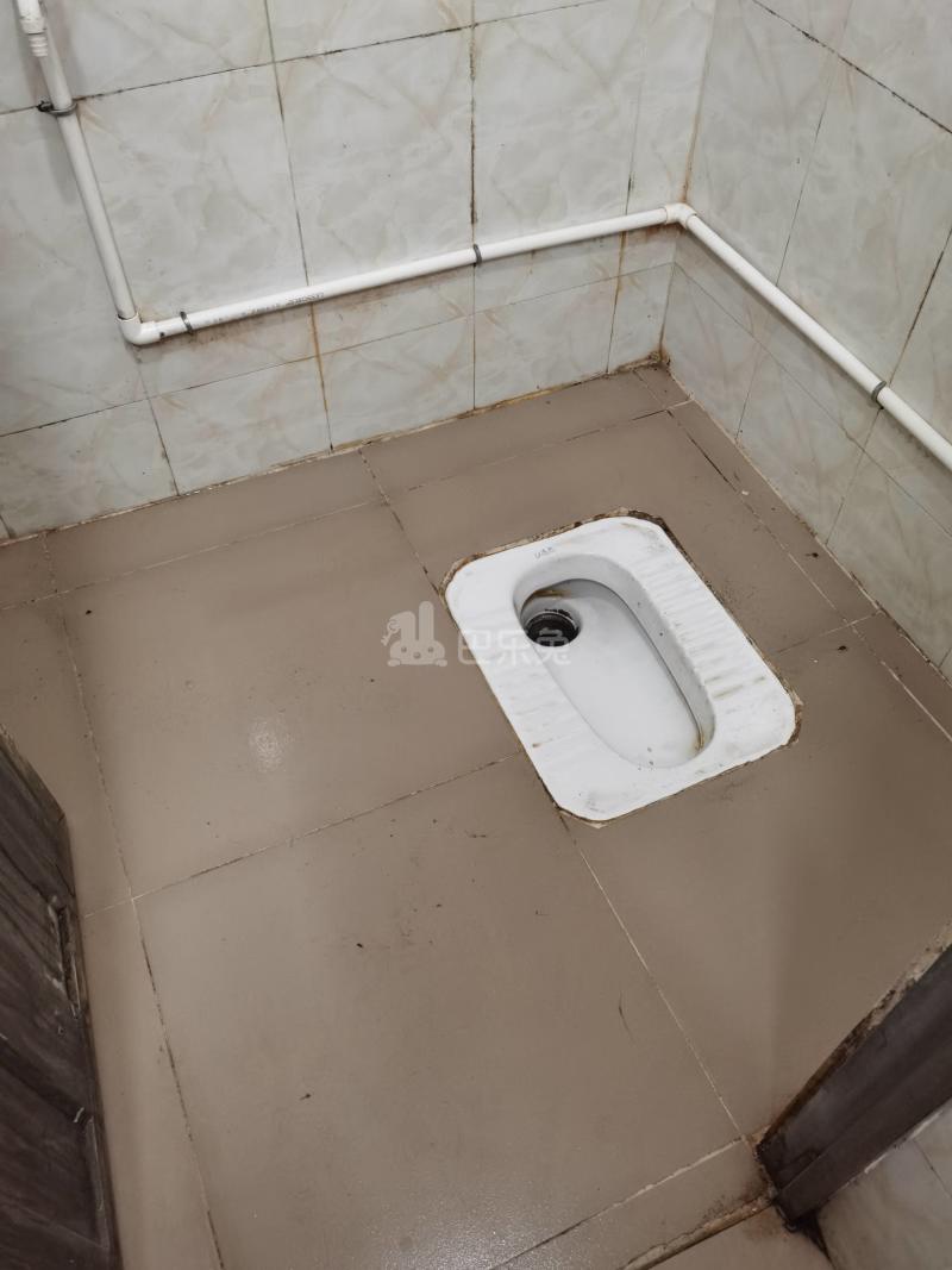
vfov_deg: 65.3
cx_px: 476
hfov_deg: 51.3
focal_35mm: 27
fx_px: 990
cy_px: 635
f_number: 1.9
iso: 400
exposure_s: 1/33.3
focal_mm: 6.71
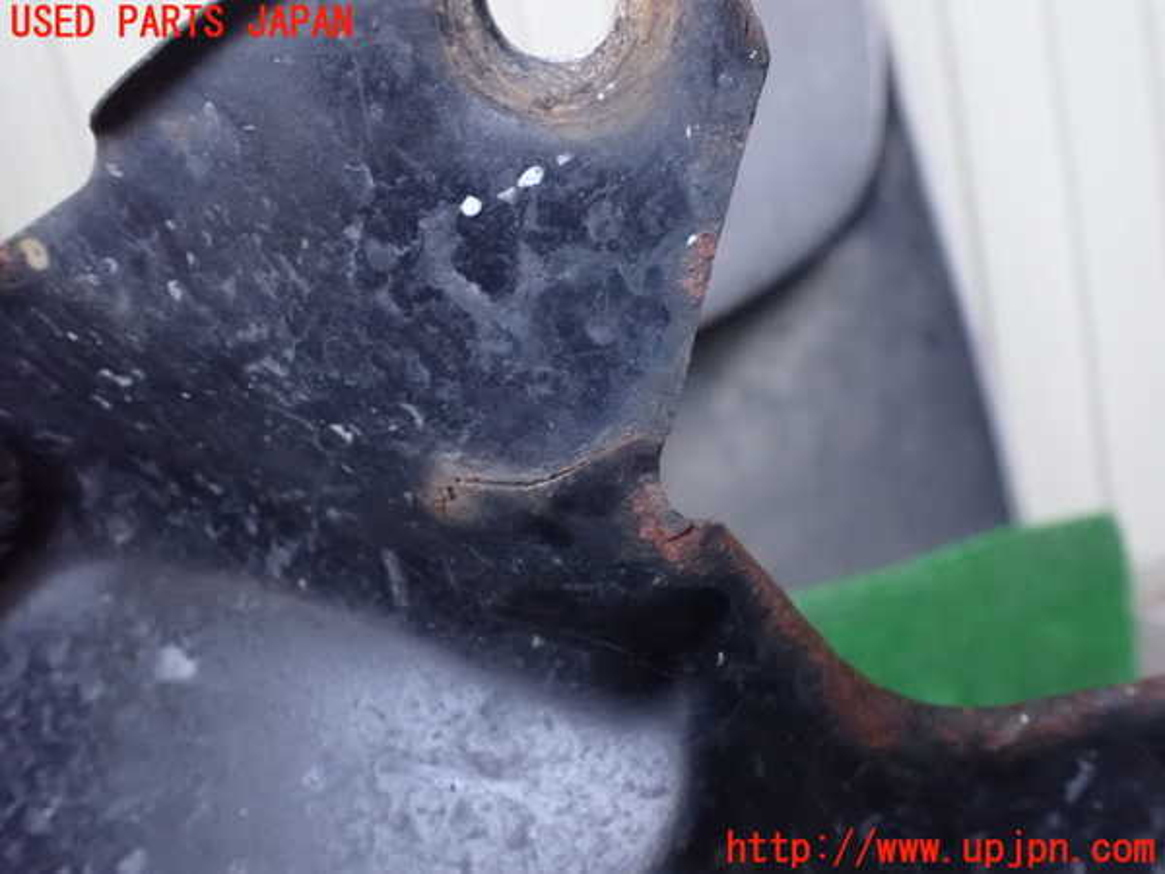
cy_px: 437
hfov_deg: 60.0
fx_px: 1010
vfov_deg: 46.8
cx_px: 582
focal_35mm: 30
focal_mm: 5.4
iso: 1600
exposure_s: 1/30
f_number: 2.3
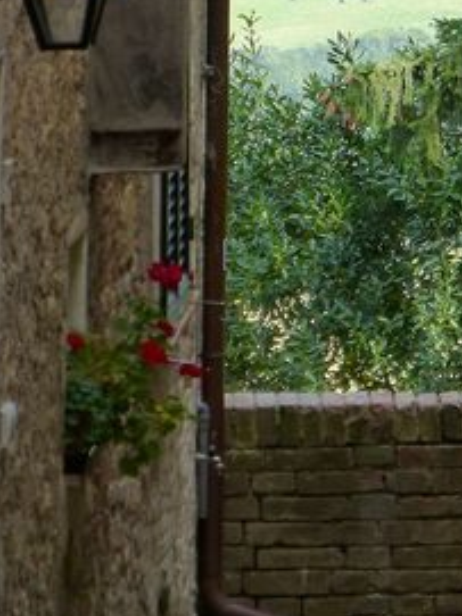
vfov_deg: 4.1
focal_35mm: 487
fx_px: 8673
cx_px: 385
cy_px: -34
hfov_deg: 3.1
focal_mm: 35.6
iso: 200
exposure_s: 1/160
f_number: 5.5
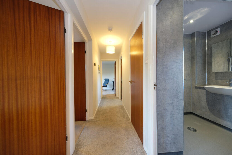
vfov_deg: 90.0
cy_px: 78
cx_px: 116
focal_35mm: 12
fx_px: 77
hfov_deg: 112.6
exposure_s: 1/4
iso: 200
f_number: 5.6
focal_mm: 8
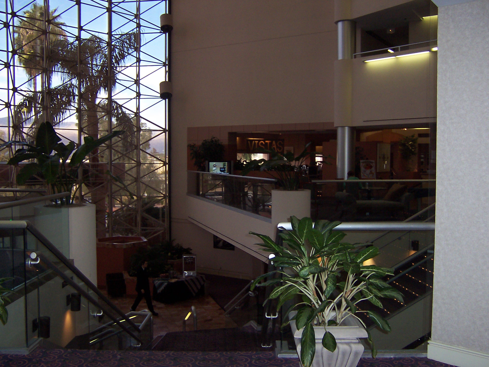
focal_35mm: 36
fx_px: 509
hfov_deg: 51.4
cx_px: 244
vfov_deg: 39.7
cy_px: 184
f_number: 2.8
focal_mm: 5.6
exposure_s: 1/60
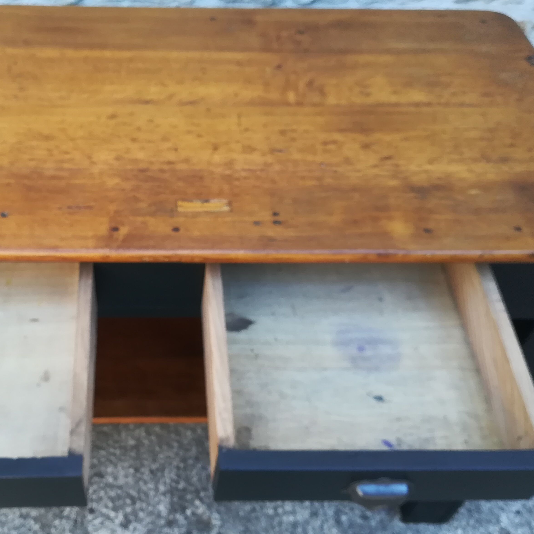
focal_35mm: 39
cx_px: 156
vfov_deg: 42.8
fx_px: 681
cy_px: 279
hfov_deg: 42.0
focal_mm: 3.83
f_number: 2.2
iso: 100
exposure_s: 1/100
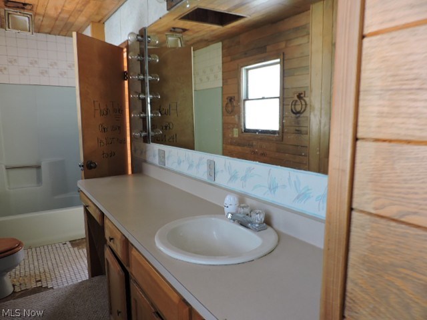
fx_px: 296
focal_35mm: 24
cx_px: 214
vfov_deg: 56.8
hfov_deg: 71.6
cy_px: 160
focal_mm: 4.3
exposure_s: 1/30
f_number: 3
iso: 125
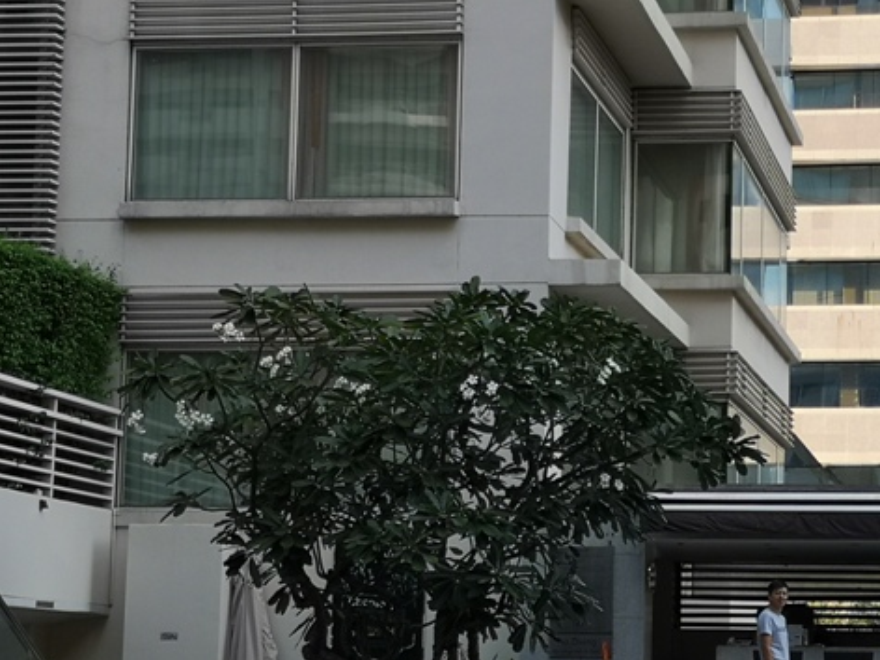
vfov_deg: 15.6
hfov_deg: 20.5
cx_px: 684
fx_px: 2415
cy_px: 377
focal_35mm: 95
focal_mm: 3.95
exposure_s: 1/556
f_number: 1.8
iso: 50
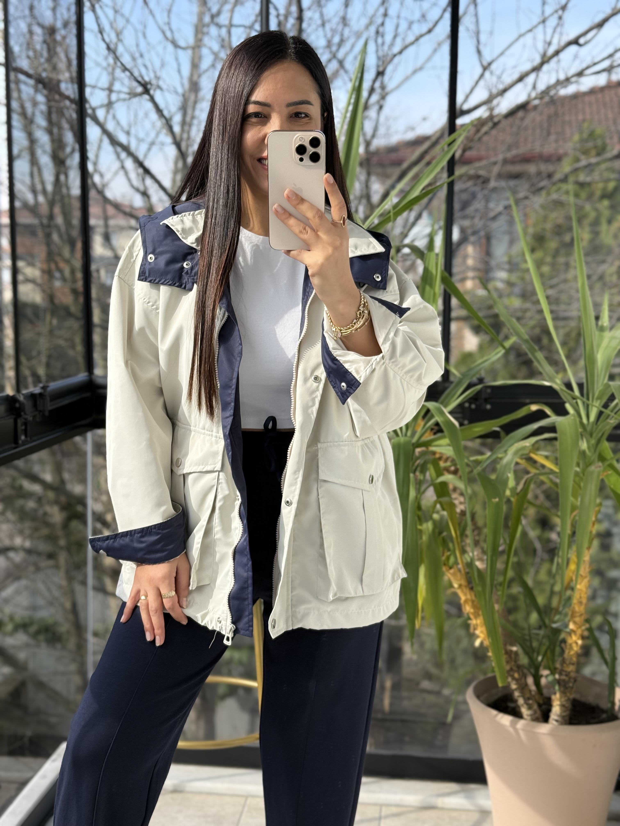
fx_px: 1146
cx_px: 310
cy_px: 413
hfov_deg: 30.3
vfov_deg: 39.7
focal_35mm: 48
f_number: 1.78
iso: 80
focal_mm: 6.76
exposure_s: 1/475
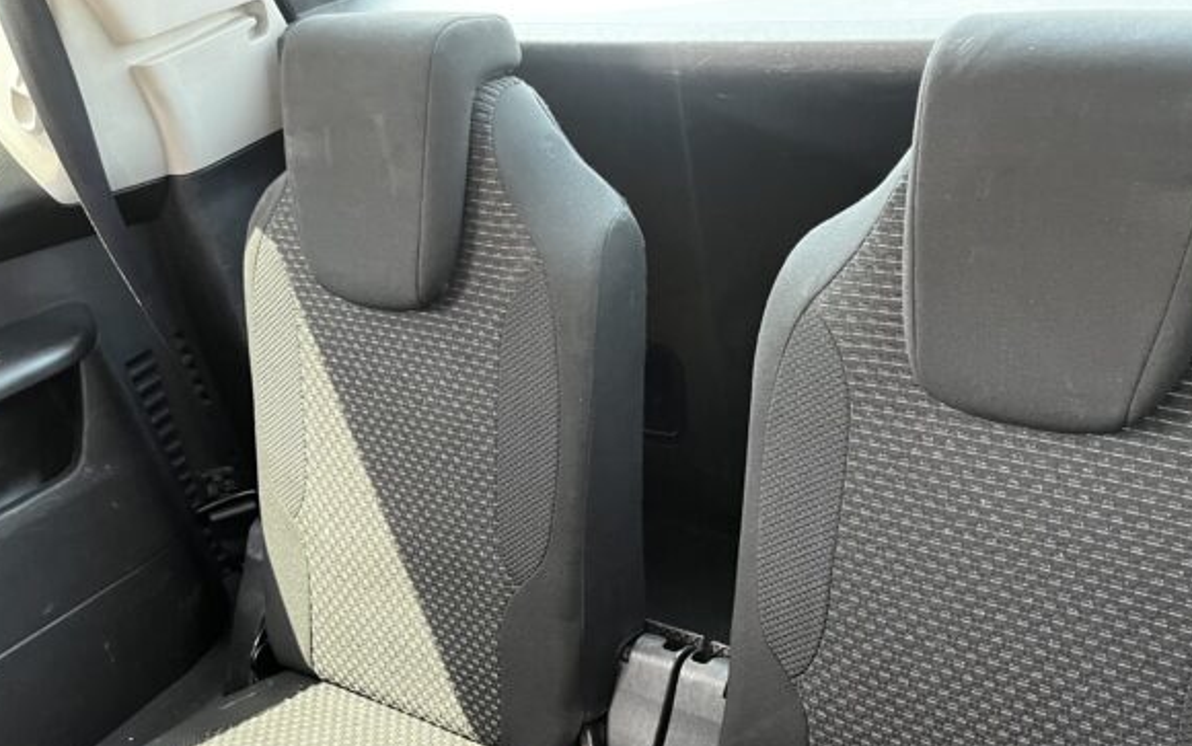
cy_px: 604
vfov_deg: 32.6
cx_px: 629
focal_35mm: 38
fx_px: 1235
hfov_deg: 51.5
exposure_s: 1/60
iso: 400
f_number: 1.6
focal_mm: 5.1
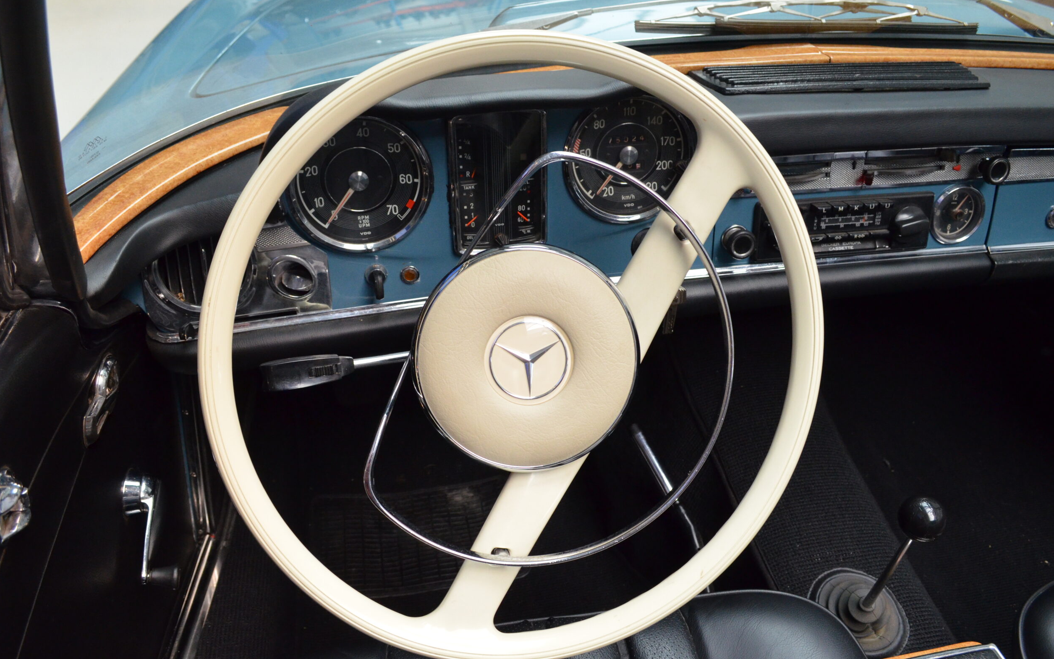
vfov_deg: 44.5
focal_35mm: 28
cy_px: 344
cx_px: 532
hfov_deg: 66.5
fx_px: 804
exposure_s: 1/320
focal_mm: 18
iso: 2000
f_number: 6.3
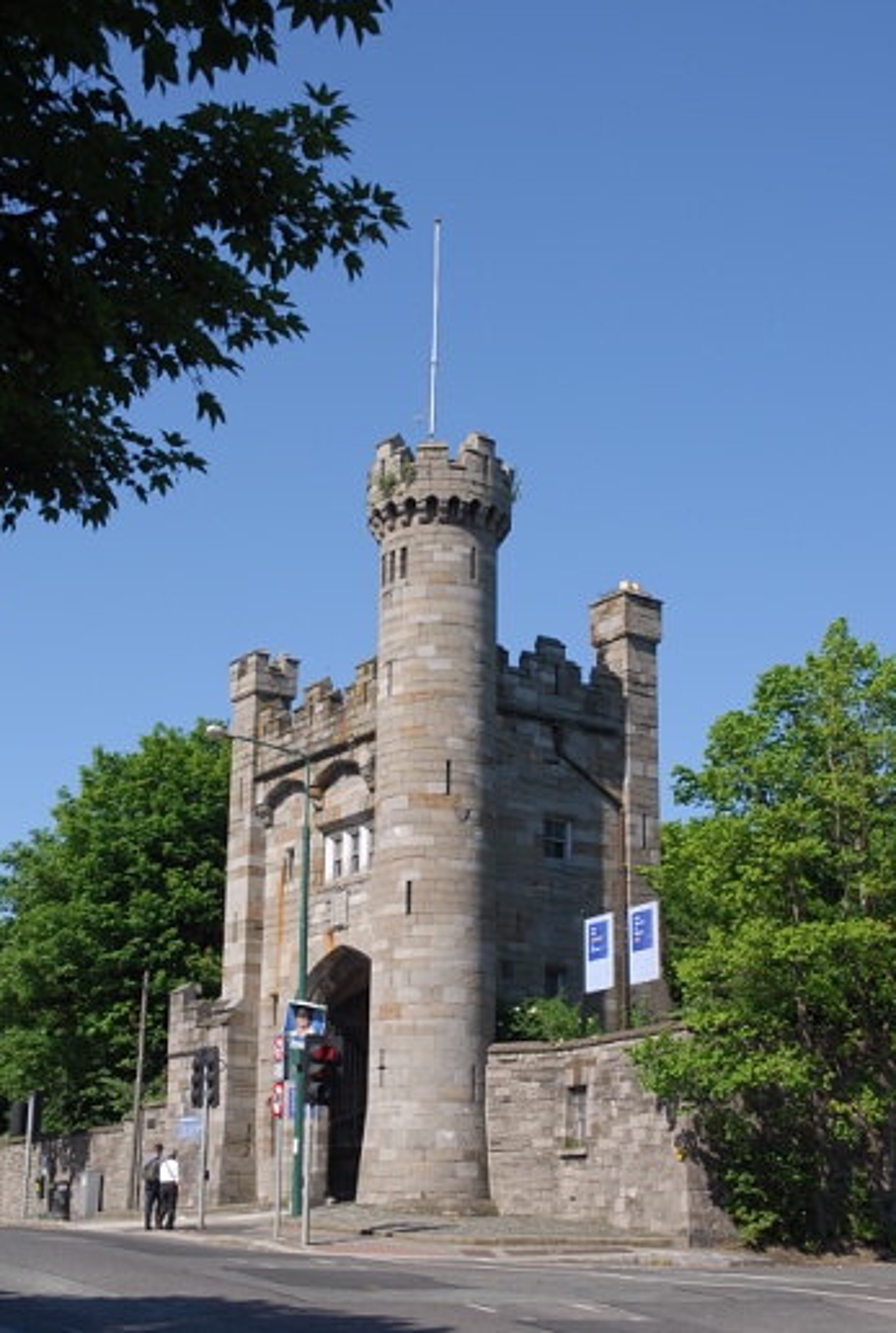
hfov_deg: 26.8
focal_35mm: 51
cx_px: 417
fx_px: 1877
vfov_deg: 39.1
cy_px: 726
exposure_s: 1/250
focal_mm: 29
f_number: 8
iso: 100
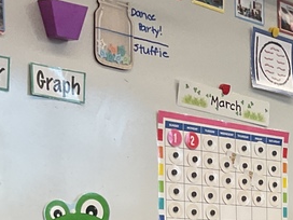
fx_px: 923
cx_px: 443
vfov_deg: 12.9
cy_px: 326
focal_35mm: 109
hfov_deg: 16.4
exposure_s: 1/120
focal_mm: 3
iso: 64
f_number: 1.8
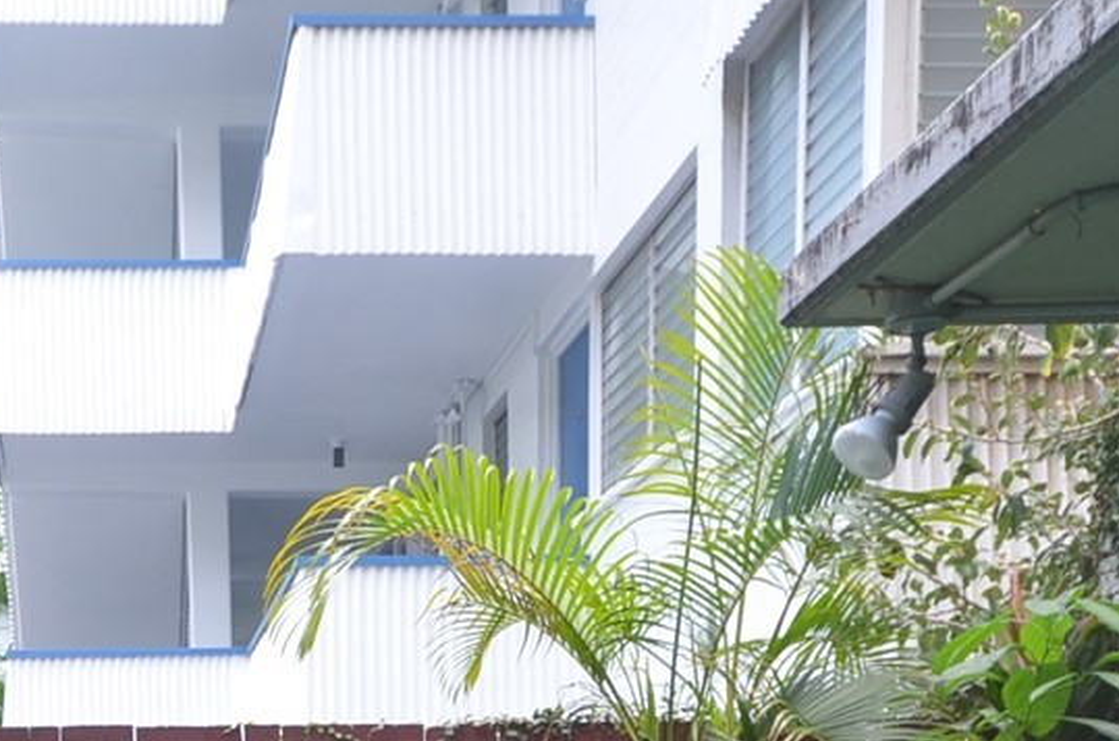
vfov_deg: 19.2
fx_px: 1910
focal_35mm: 62
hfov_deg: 31.7
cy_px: 1114
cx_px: 208
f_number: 5.6
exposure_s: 1/125
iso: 360
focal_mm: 13
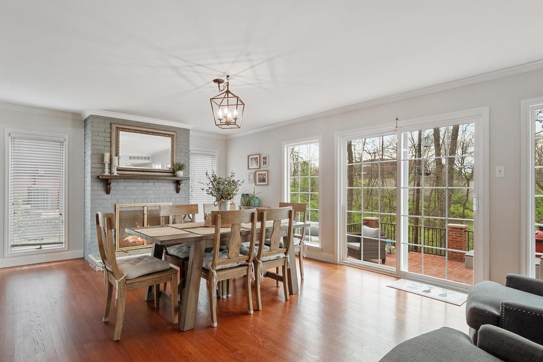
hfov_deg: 89.8
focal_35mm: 18
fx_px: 271
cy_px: 192
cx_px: 249
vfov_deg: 67.3
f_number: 8
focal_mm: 8
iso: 400
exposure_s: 1/20
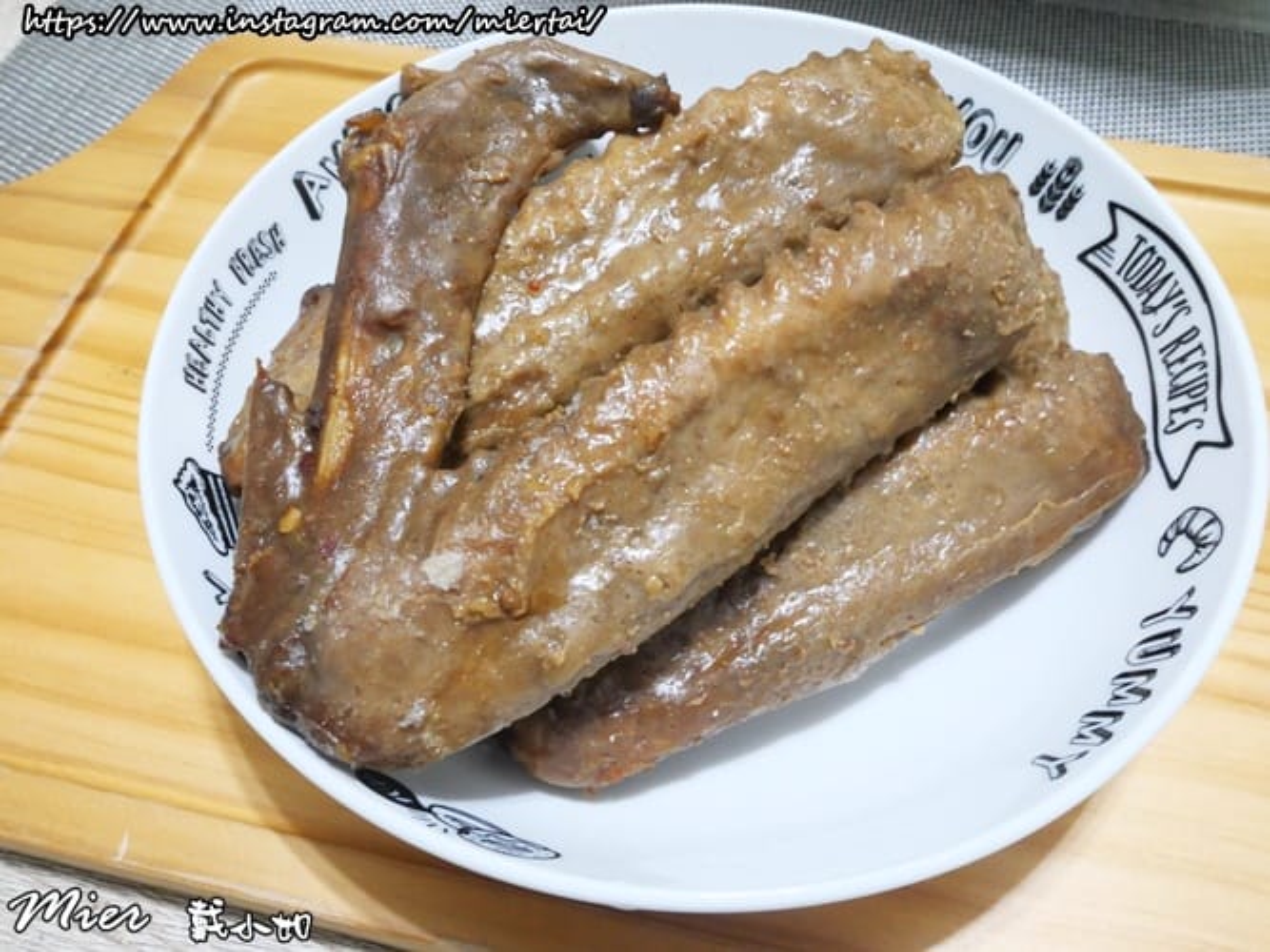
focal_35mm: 30
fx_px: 1100
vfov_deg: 46.8
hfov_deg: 60.0
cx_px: 635
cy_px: 476
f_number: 10
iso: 3200
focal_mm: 15
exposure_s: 1/13
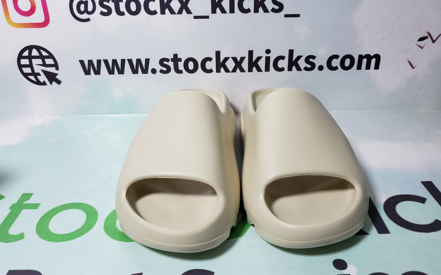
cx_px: 221
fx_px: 336
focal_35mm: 28
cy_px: 159
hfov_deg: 66.5
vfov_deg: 44.4
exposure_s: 1/430
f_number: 1.5
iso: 50
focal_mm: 4.3
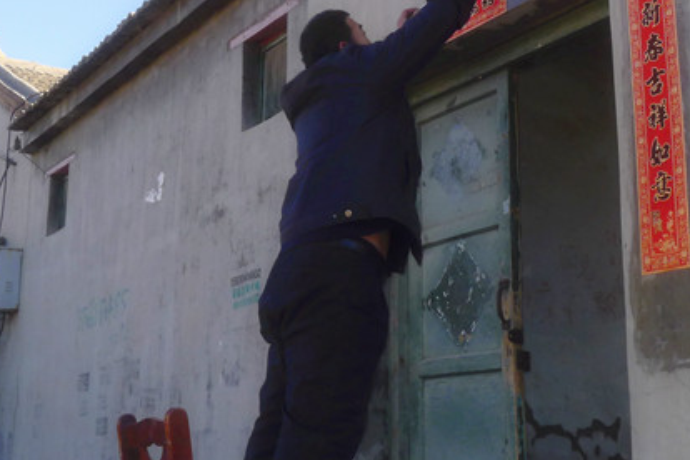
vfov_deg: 23.3
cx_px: 308
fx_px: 1112
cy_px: 176
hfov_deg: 34.5
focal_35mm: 58
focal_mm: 6.4
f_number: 8
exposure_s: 1/125
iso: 80
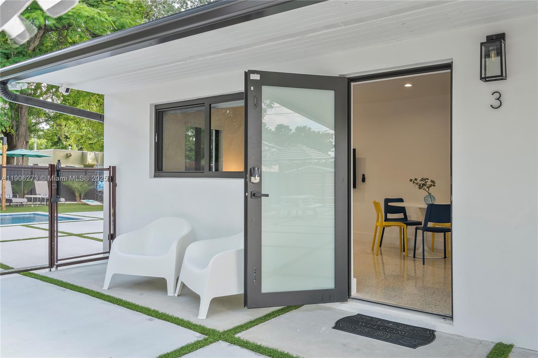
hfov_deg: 63.7
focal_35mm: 29
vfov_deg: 44.9
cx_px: 269
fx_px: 433
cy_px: 179
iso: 100
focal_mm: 29
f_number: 10
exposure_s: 1/15
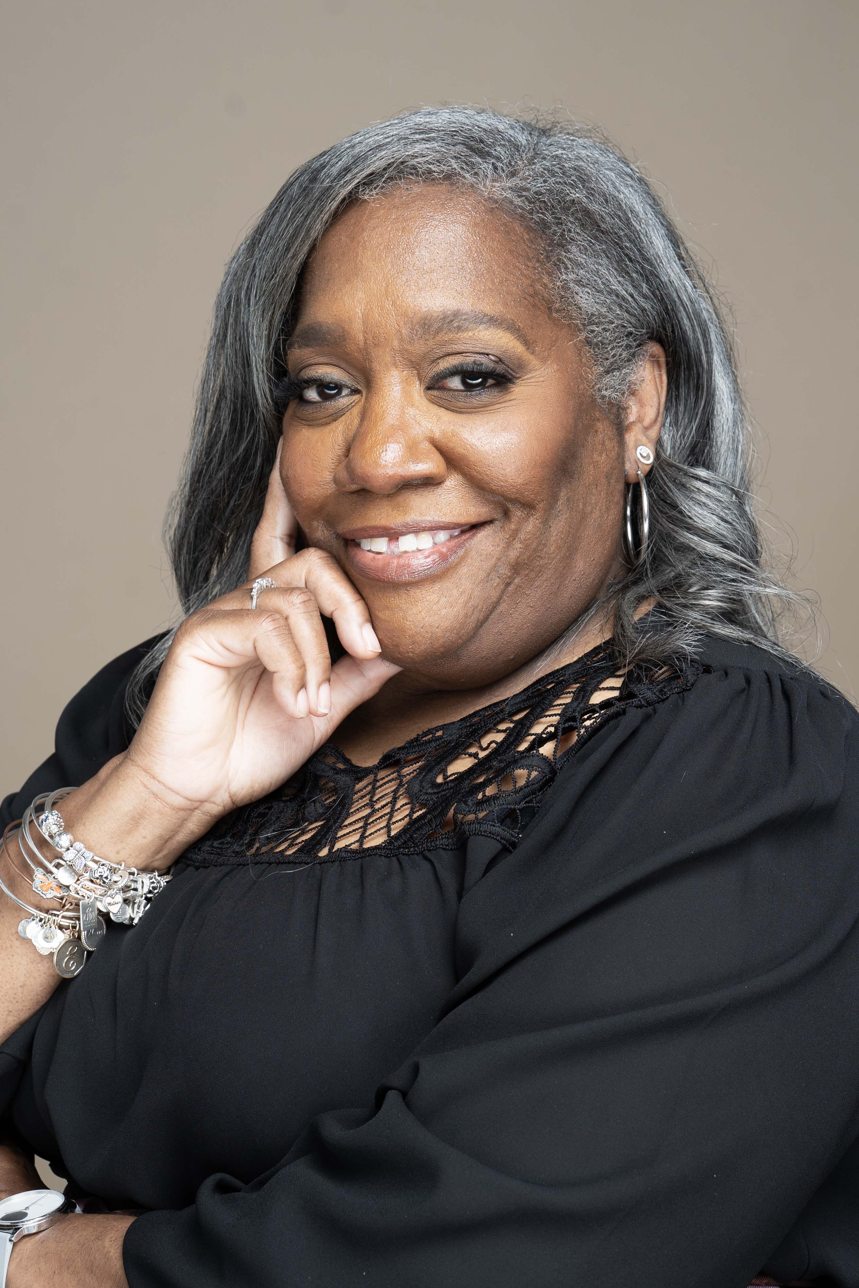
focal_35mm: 75
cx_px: 430
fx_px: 2684
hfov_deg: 18.2
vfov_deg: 27.0
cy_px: 644
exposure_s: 1/200
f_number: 7.1
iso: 125
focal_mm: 50
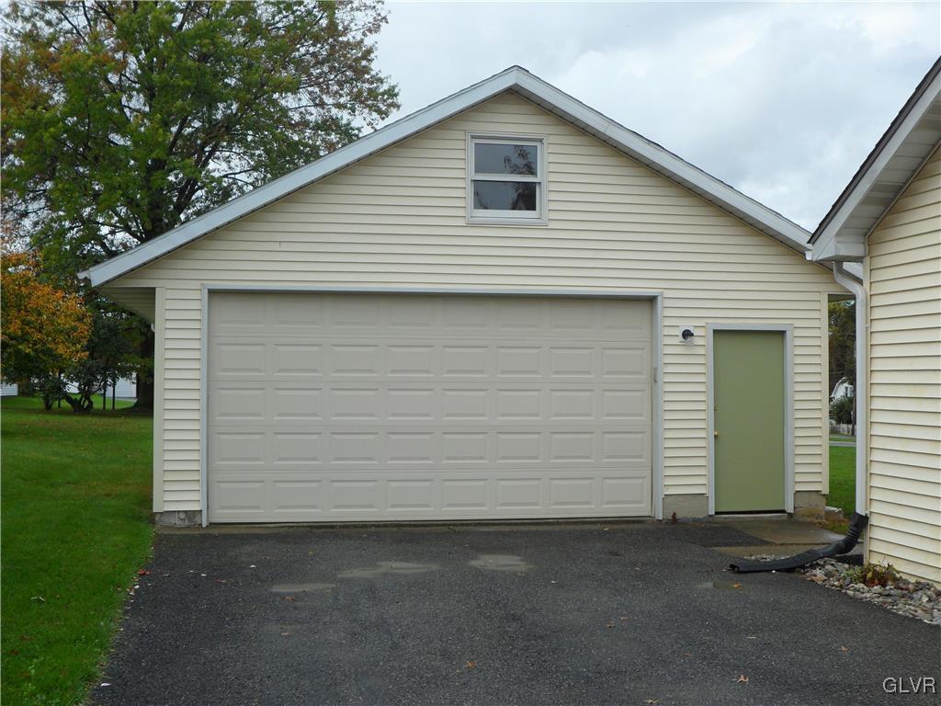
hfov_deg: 42.9
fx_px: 1196
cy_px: 353
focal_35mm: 44
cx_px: 470
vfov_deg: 32.9
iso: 80
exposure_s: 1/350
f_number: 4.5
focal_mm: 7.8
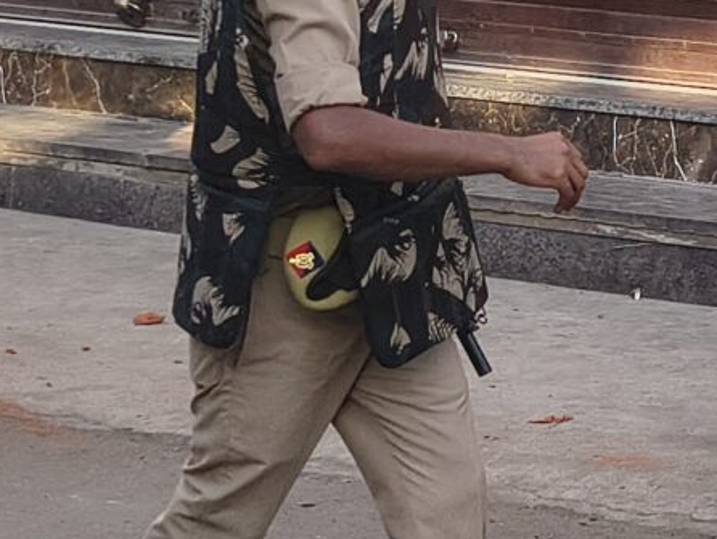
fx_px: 2736
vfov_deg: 11.2
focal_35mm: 132
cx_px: 1395
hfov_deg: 13.1
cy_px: 124
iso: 101
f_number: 1.8
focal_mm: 5.56
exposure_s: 1/1120
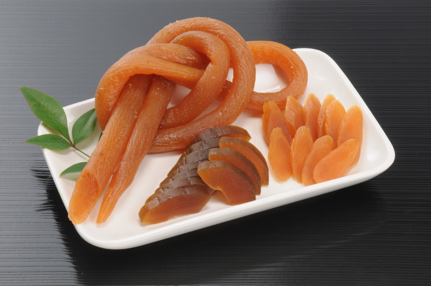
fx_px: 1524
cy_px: 143
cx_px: 216
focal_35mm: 128
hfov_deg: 16.1
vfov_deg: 10.7
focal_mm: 85
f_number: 25
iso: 200
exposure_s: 1/100
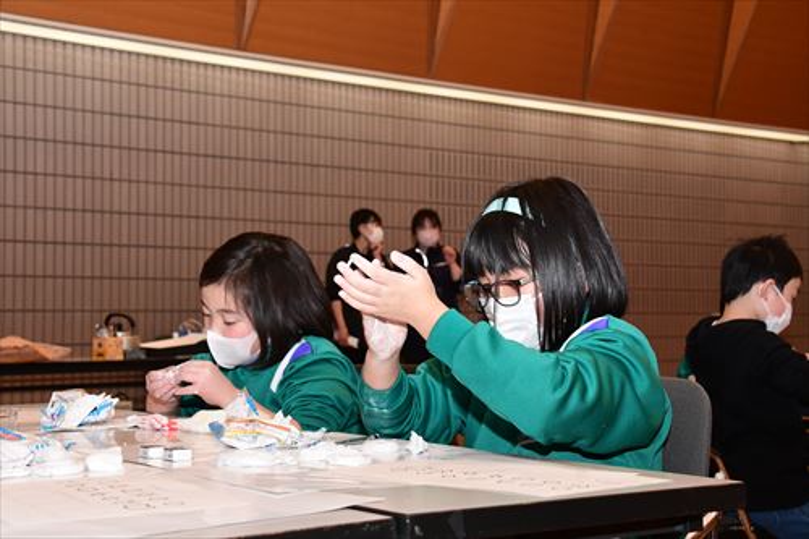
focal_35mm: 57
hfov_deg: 35.1
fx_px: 1280
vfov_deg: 23.8
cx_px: 404
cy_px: 270
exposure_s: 1/100
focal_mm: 38
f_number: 7.1
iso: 2000
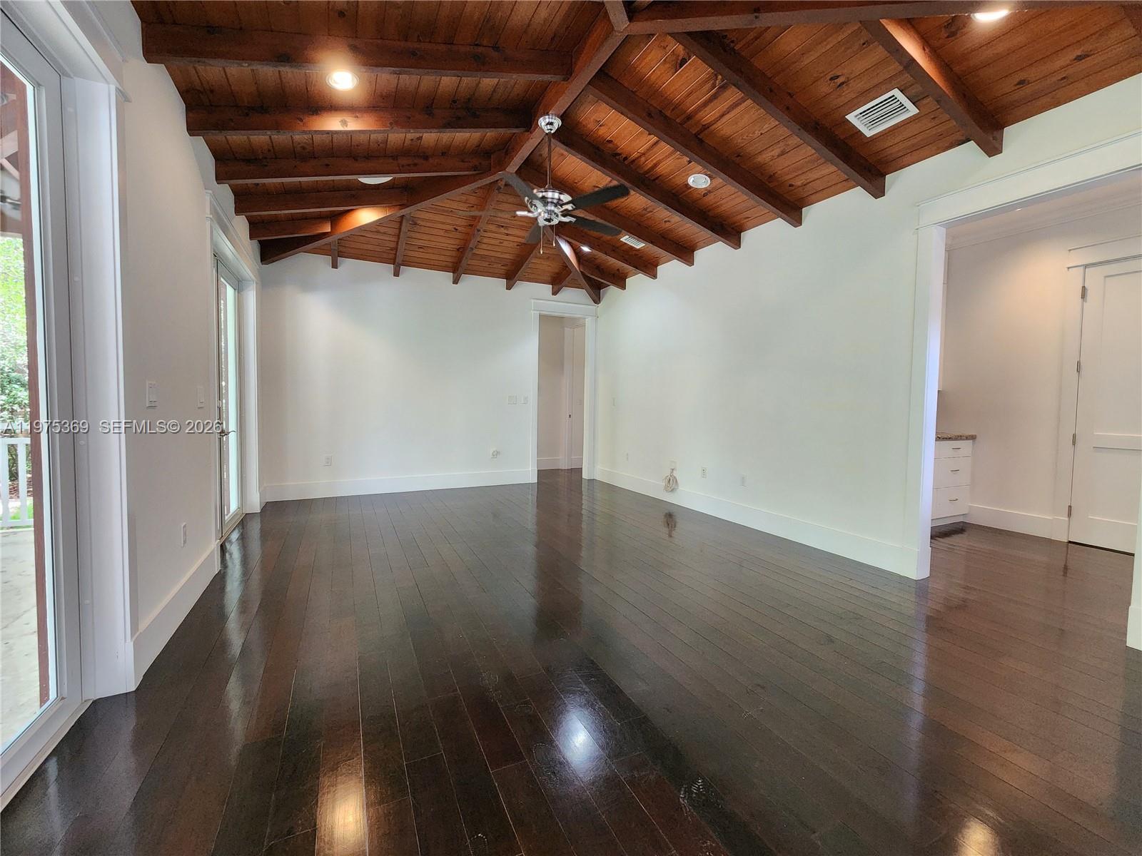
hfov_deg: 106.2
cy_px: 428
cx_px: 571
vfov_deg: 89.9
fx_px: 429
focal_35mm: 13
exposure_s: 1/60
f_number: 2.2
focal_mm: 2.2
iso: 320
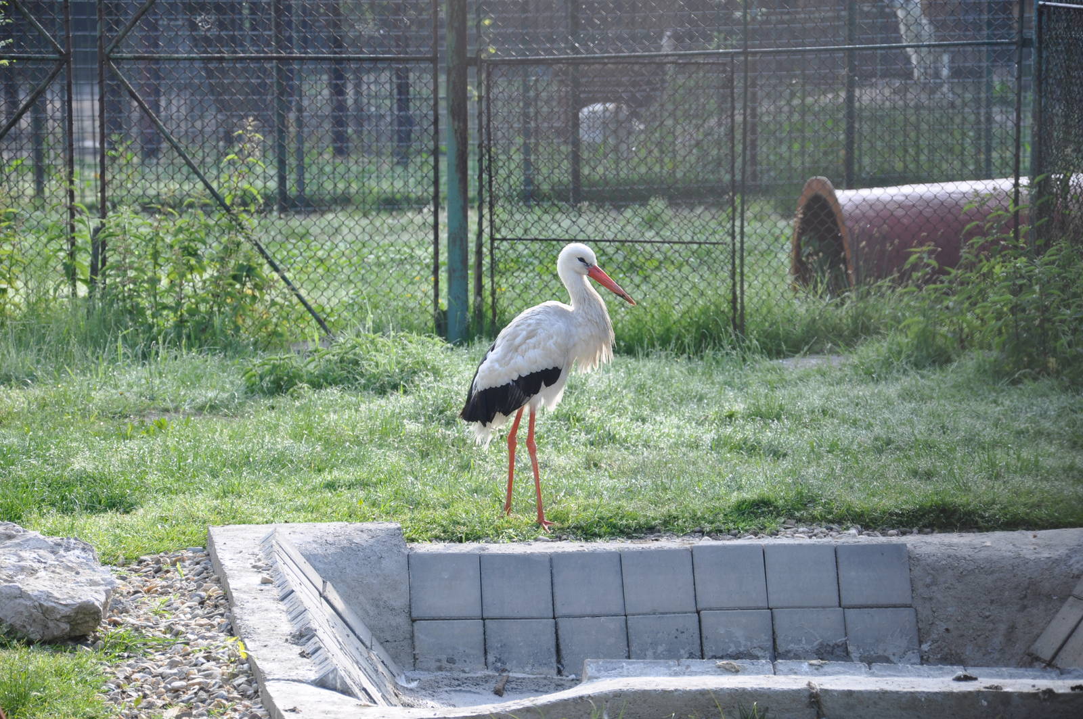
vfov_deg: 8.7
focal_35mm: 158
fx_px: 4733
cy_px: 360
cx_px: 542
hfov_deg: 13.1
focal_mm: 105
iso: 200
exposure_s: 1/160
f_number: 6.3
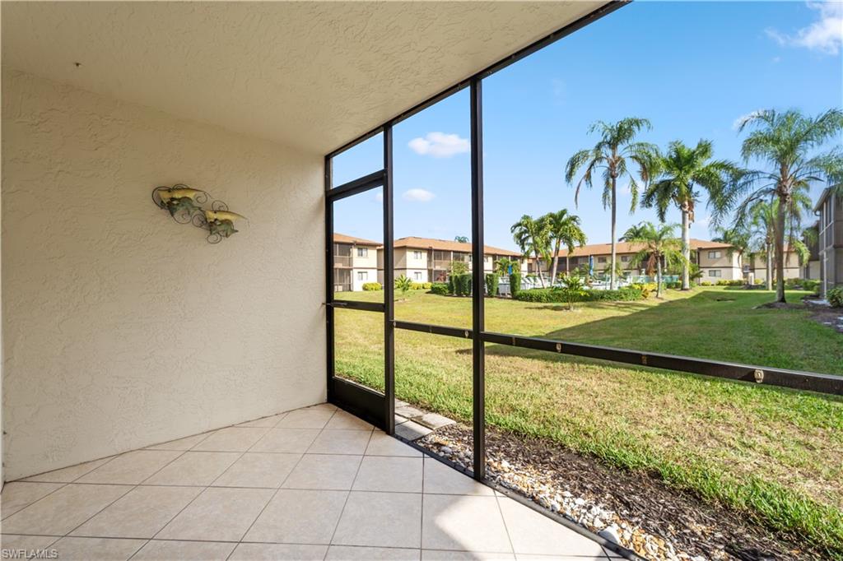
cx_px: 422
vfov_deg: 81.2
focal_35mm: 14
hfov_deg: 104.3
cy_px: 280
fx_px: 328
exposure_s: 1/80
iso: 250
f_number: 5.6
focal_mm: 14
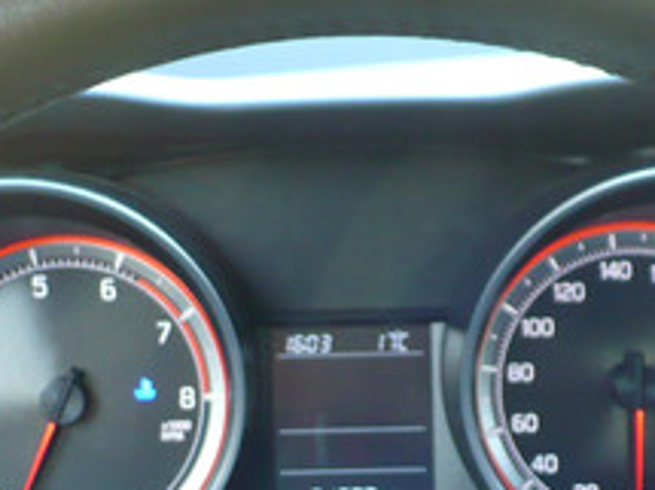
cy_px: 648
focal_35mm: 113
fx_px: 2137
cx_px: 378
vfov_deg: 12.7
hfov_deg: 17.4
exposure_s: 1/20
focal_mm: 6.1
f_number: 2.8
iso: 200
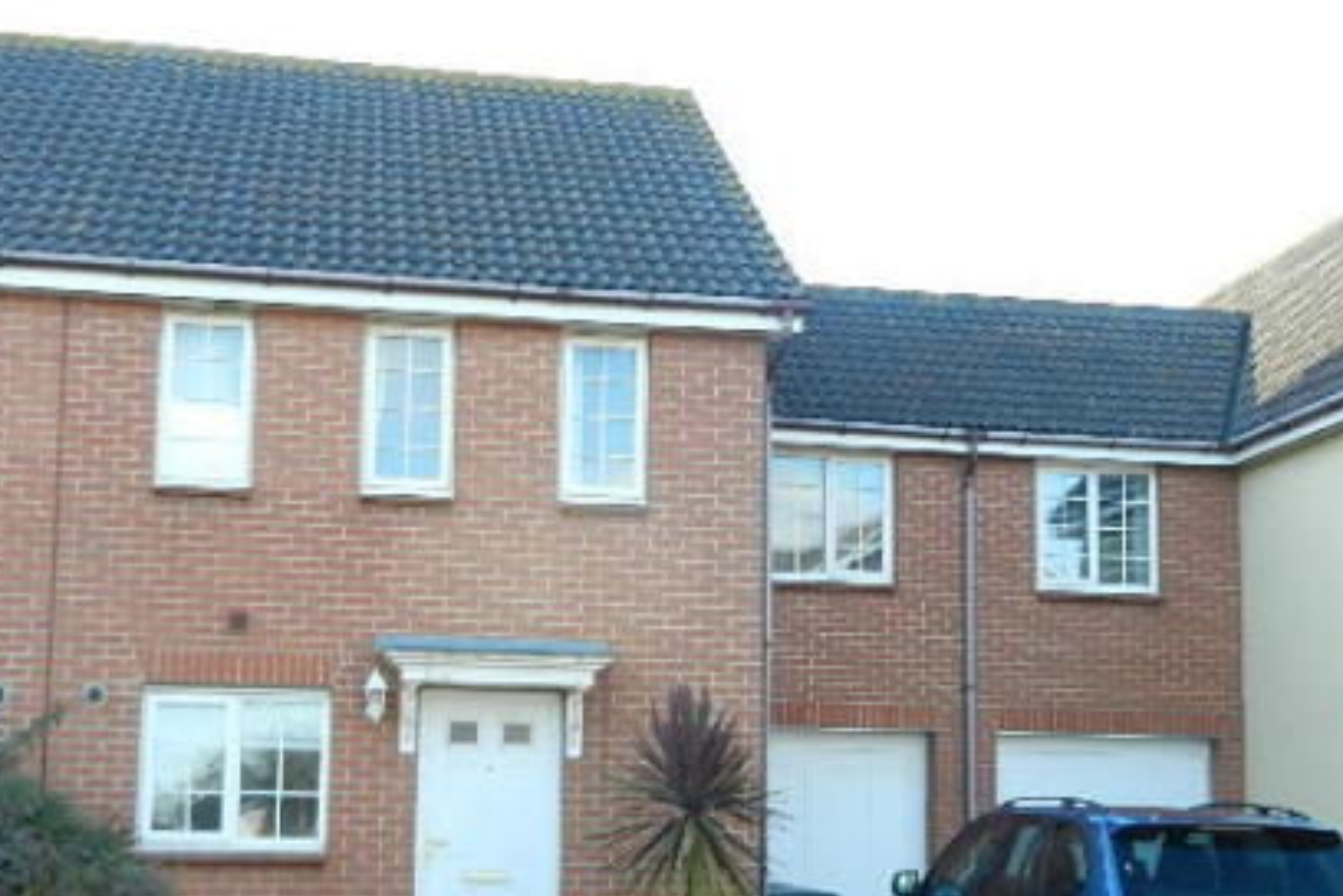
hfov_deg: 40.3
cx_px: 699
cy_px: 614
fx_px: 1828
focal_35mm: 49
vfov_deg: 27.3
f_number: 3.8
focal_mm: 5.9
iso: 160
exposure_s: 1/100
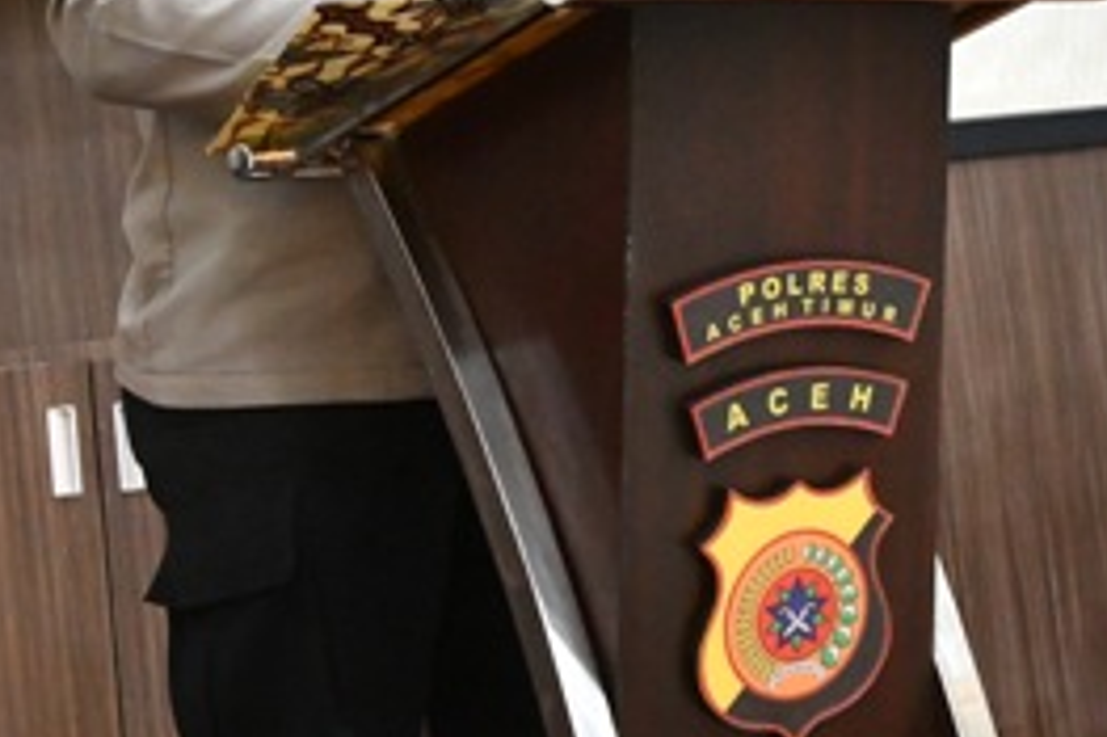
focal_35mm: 95
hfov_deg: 21.2
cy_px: 32
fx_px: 2919
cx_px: 892
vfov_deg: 14.2
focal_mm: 26
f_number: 9
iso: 6400
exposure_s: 1/100
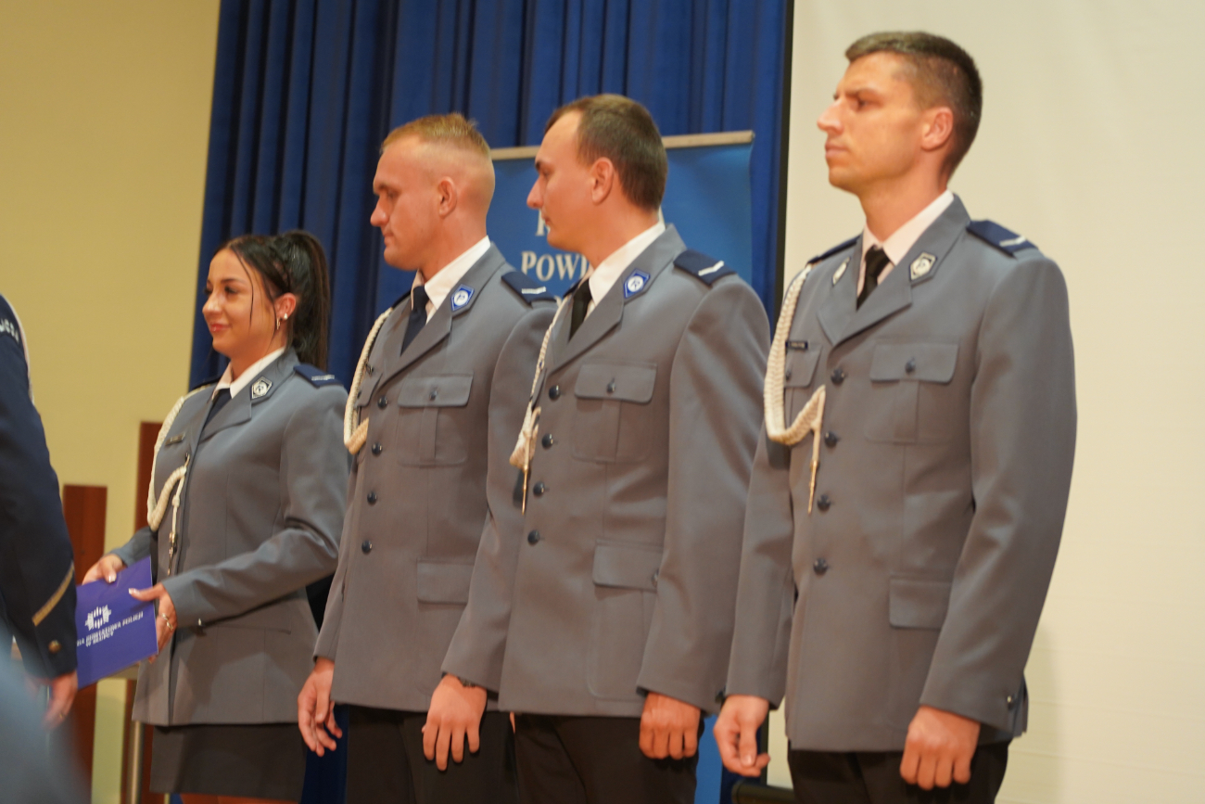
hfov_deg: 19.5
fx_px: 3515
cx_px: 602
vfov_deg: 13.0
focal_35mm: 105
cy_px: 402
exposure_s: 1/160
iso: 2000
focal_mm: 105
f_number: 4
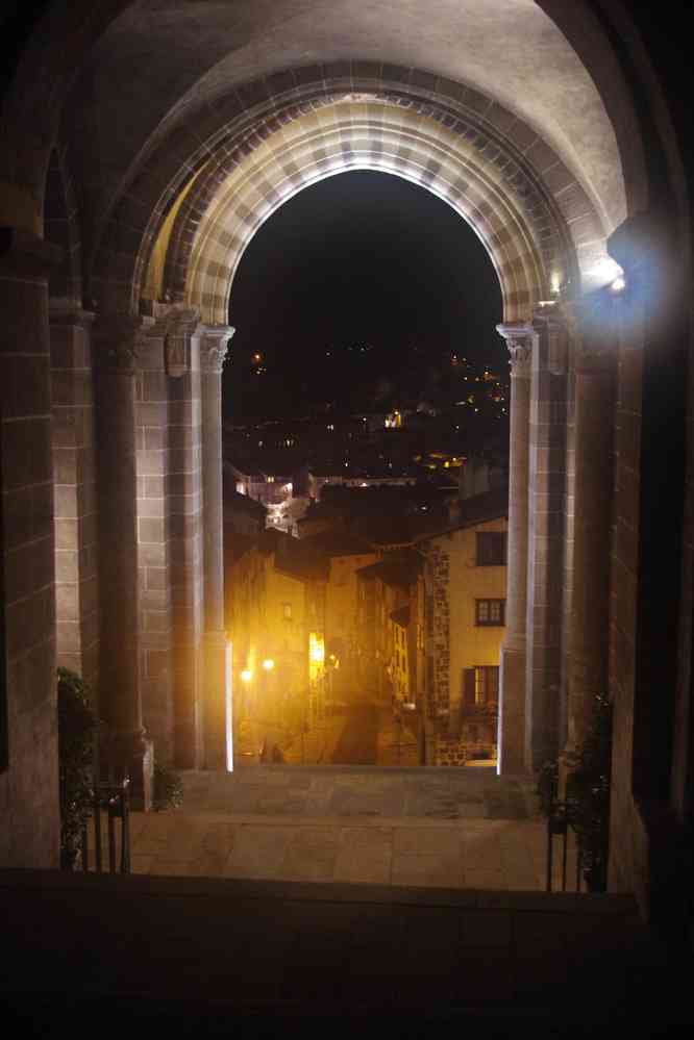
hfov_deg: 31.9
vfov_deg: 46.4
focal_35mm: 42
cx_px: 347
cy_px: 520
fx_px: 1214
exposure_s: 1/3.33
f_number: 4
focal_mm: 28
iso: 3200
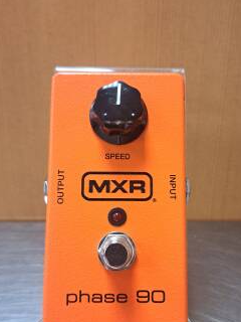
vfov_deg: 47.8
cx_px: 127
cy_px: 177
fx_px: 362
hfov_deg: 36.8
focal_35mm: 39
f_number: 1.8
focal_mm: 5.23
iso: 320
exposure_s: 1/60
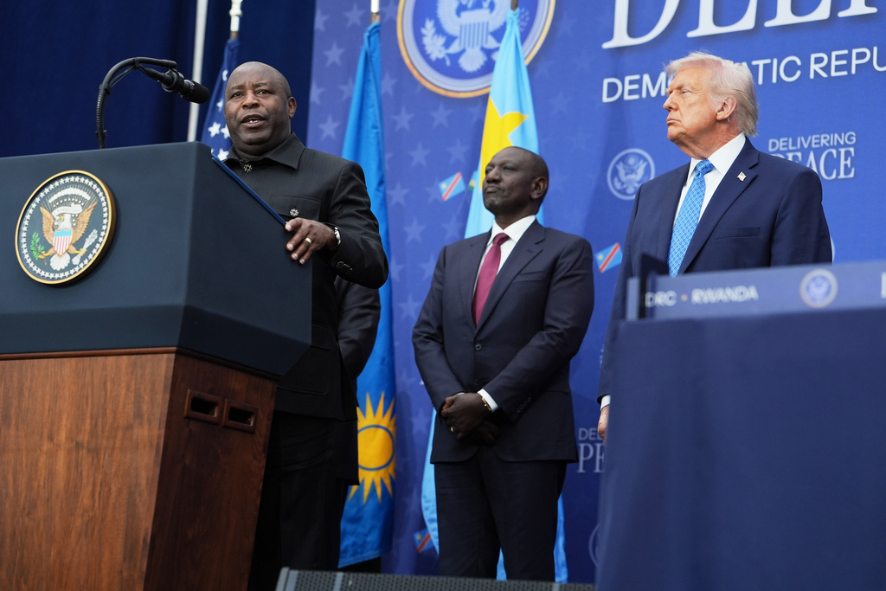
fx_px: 2191
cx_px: 443
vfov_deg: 15.4
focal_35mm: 89
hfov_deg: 22.9
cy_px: 296
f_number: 2.8
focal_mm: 89
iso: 800
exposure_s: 1/400
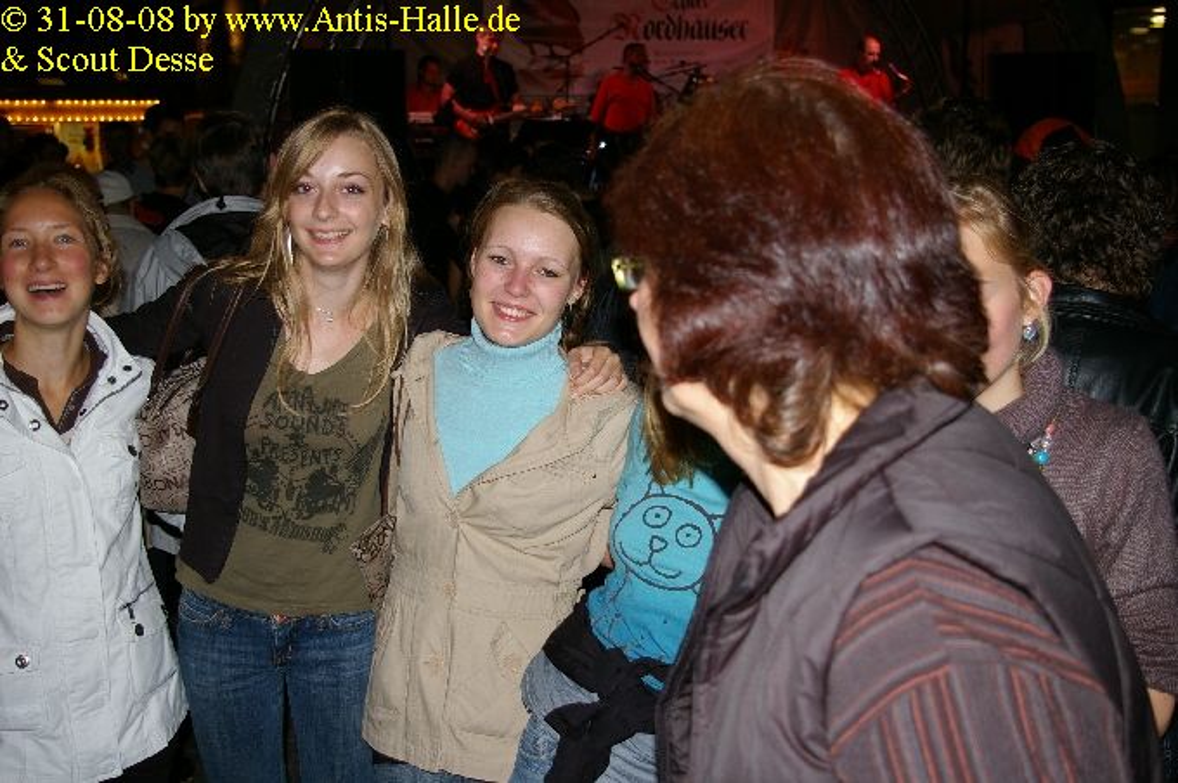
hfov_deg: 49.6
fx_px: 1275
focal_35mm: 39
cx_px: 589
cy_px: 392
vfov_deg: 34.1
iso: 200
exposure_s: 1/45
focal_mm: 26
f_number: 4
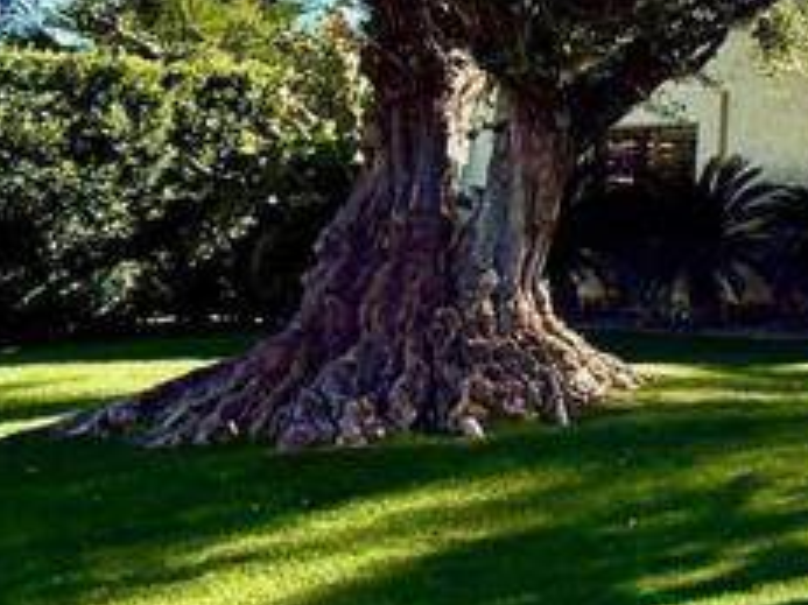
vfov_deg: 23.0
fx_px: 1446
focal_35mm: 62
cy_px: 52
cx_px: 1308
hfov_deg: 23.1
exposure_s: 1/841
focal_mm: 2.22
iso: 64
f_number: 2.2
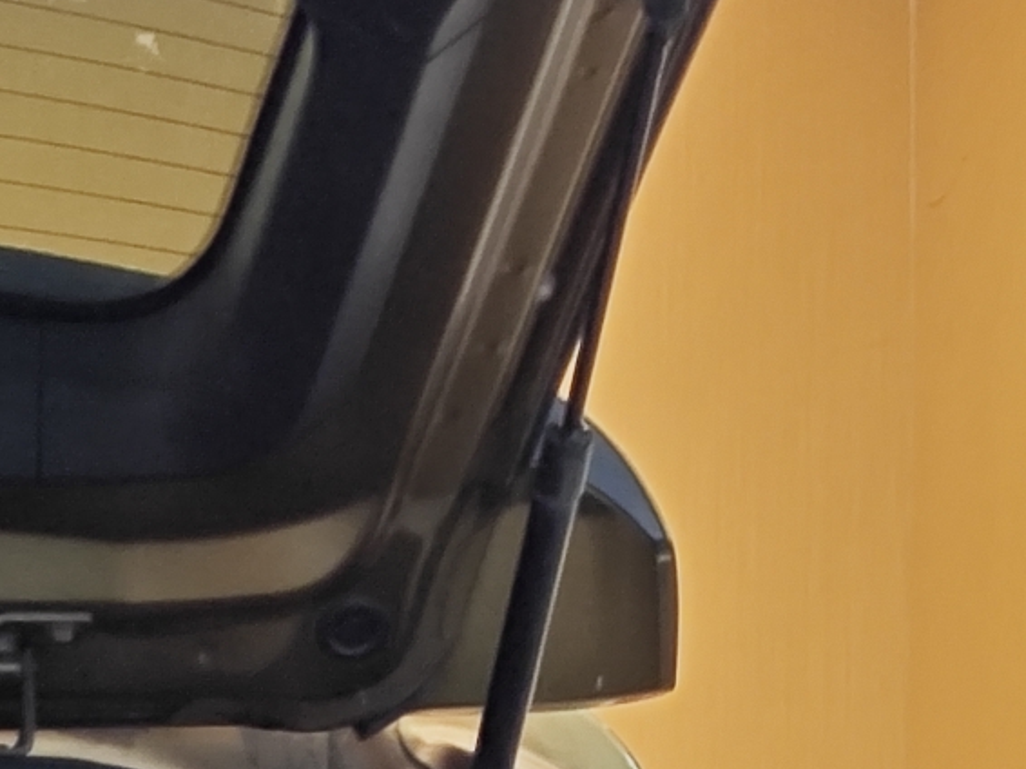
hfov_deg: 5.9
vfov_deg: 4.4
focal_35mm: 333
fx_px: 9866
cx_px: -790
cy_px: 1941
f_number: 1.9
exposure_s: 1/56.4
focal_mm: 8.7
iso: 80
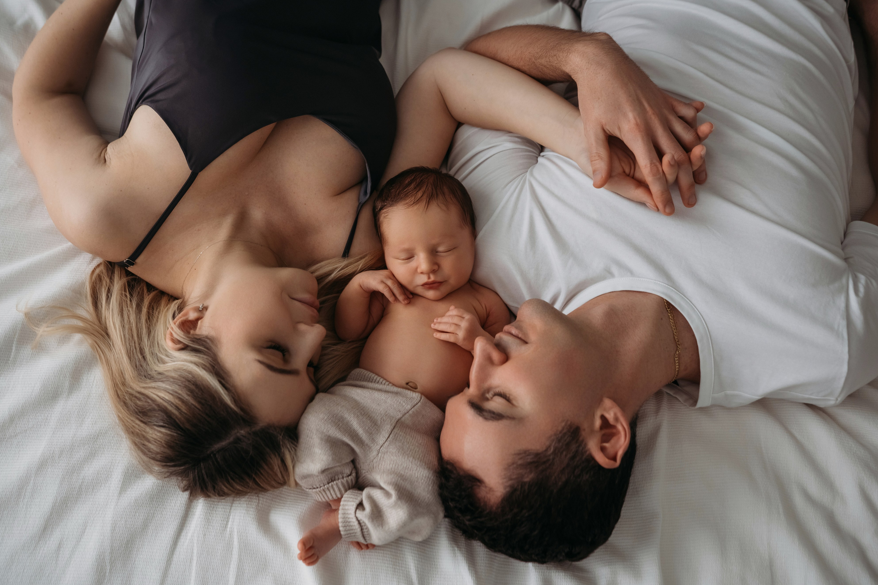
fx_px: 878
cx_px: 431
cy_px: 288
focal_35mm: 36
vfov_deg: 36.9
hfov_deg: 53.1
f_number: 3.2
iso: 640
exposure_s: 1/160
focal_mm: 35
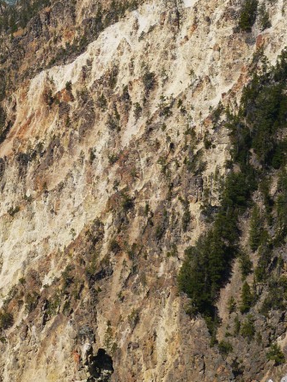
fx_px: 1017
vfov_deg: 20.9
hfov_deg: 15.6
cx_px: -36
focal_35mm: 92
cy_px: 39
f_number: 10
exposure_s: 1/400
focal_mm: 20
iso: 160
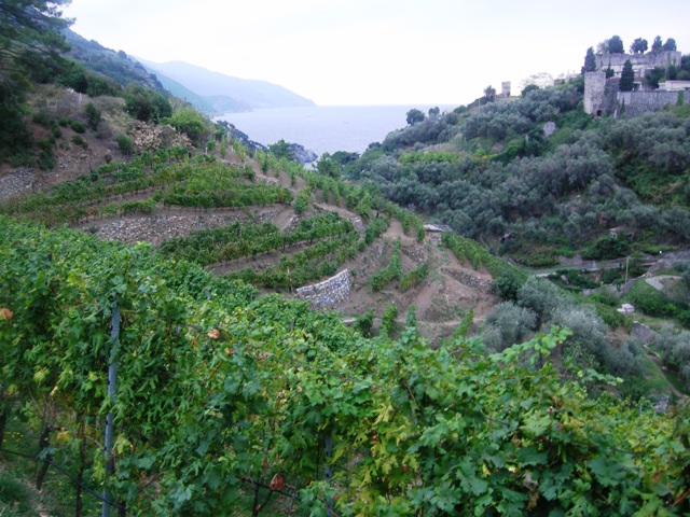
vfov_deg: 39.7
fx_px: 718
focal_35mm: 36
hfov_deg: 51.4
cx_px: 345
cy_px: 258
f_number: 3.4
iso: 64
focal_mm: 7.5
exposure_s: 1/96.6
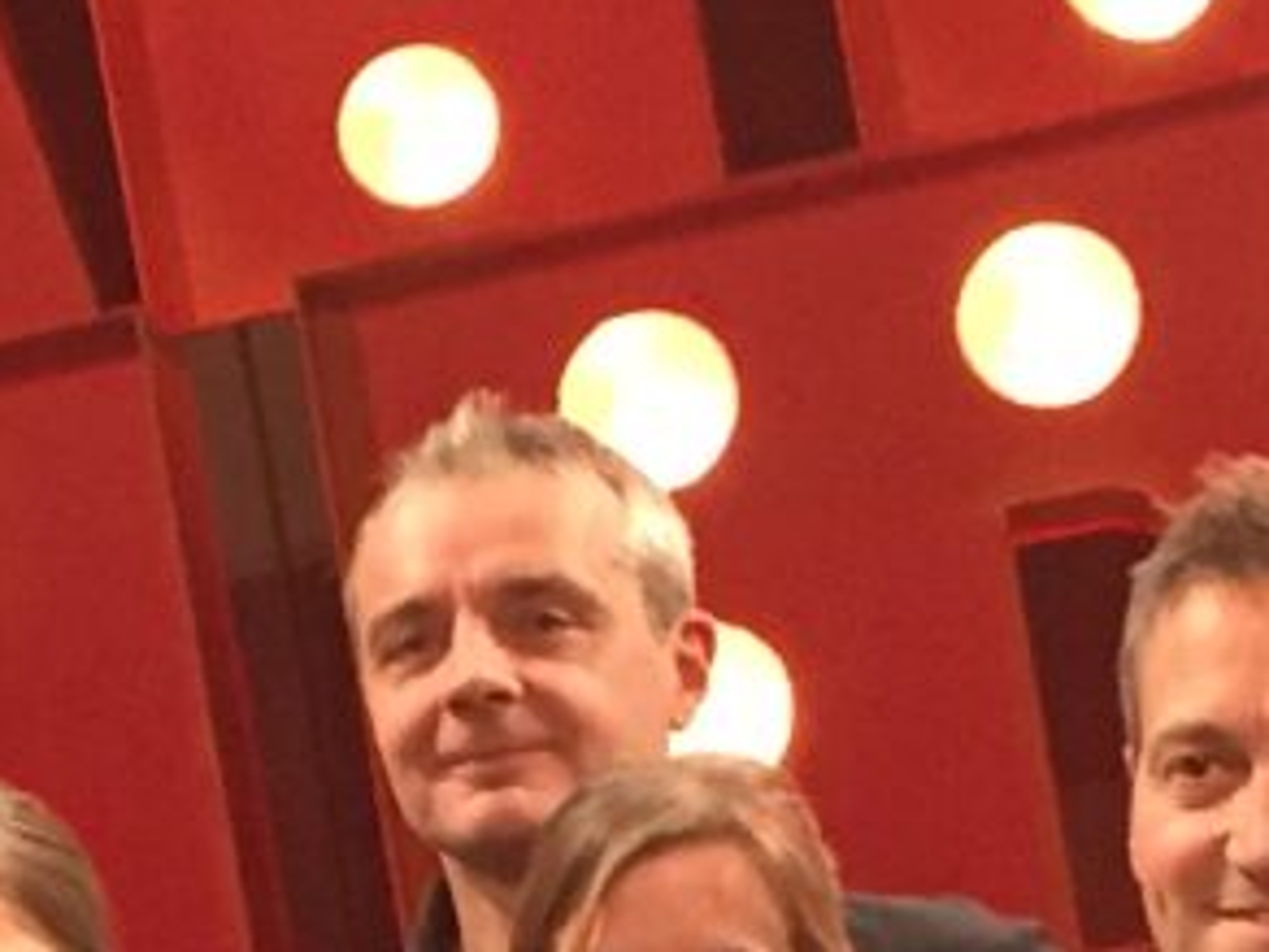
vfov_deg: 7.6
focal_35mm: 191
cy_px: 1656
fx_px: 7002
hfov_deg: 10.2
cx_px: -222
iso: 250
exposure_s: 1/33
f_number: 2.2
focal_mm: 4.15
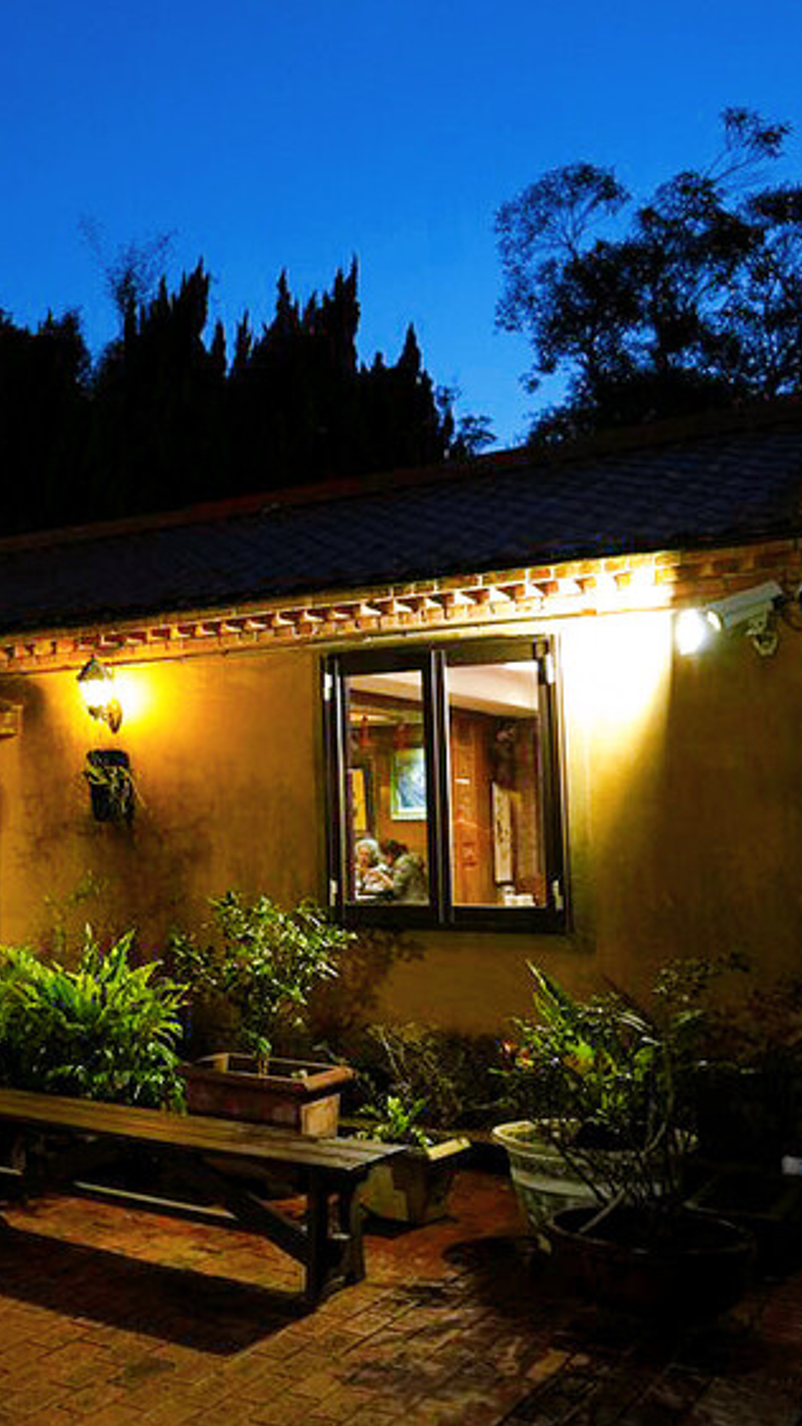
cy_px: 716
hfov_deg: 28.0
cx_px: -112
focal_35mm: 38
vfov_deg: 52.8
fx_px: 1437
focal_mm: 24
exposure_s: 1/30
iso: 2000
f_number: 4
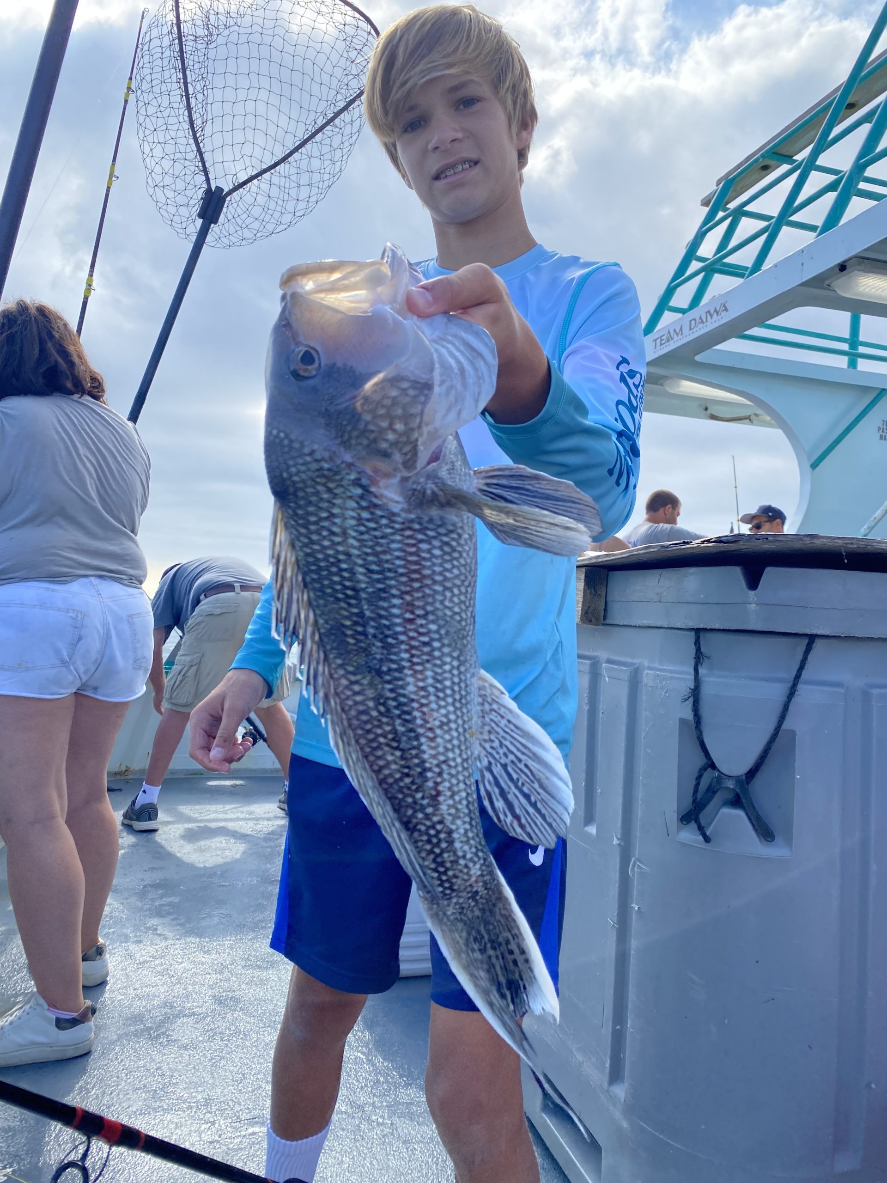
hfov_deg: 53.1
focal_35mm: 26
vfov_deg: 67.3
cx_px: 444
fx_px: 888
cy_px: 592
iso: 32
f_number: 1.8
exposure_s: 1/1808
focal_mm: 4.25
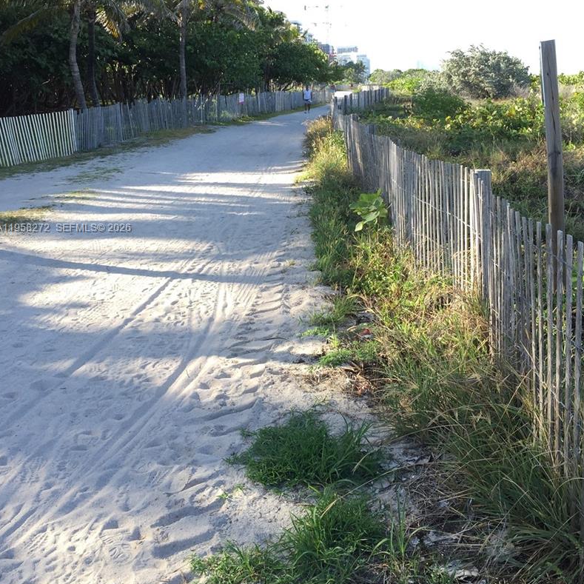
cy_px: 229
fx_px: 744
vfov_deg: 42.6
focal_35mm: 39
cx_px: 327
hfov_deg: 42.8
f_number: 2.2
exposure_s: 1/306
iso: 32
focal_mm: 4.15
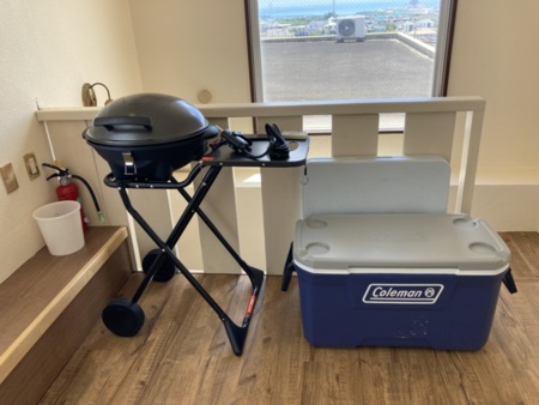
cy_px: 202
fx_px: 436
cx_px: 270
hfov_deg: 63.4
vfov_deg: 49.8
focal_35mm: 28
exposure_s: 1/179
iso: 20
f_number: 1.8
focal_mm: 3.99
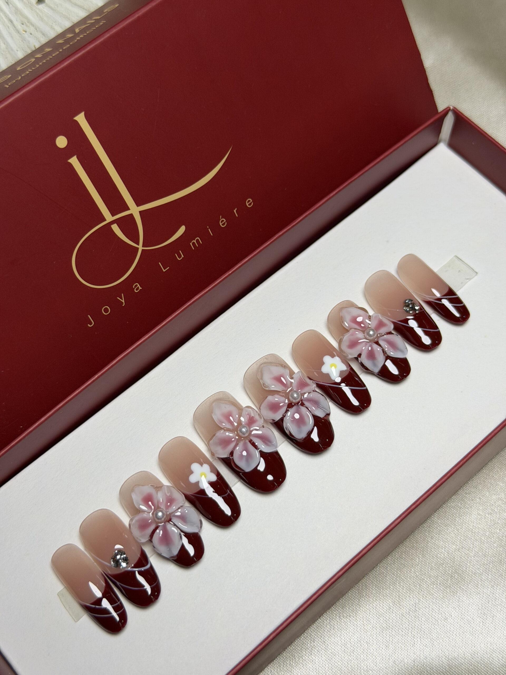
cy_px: 338
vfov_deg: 39.7
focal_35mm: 48
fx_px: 936
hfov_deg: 30.3
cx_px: 253
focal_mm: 6.76
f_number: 1.78
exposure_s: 1/101
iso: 100
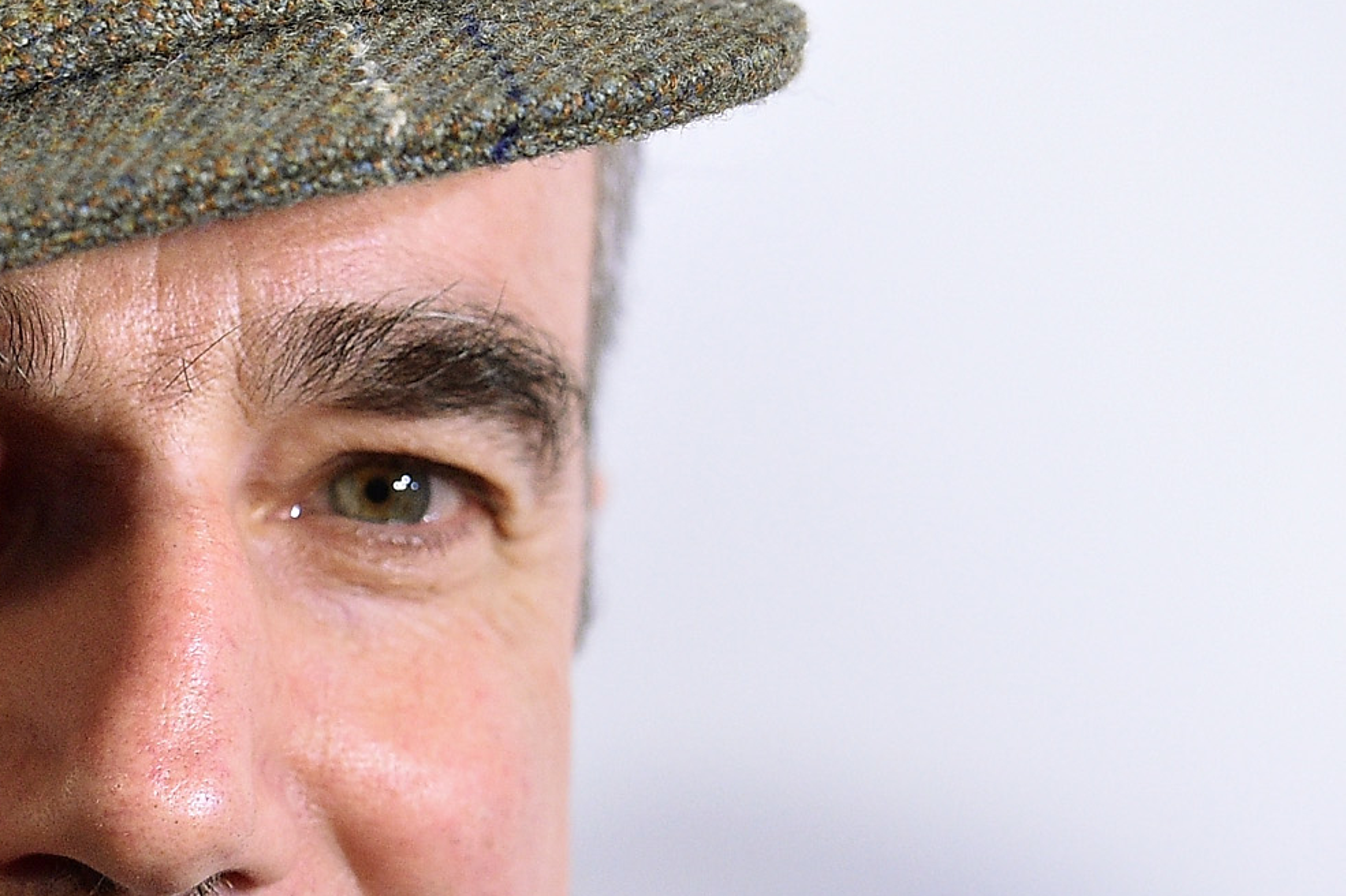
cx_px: 116
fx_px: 15361
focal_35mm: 411
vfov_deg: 3.3
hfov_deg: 5.0
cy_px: 617
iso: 4000
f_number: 4.5
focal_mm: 135
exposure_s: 1/125
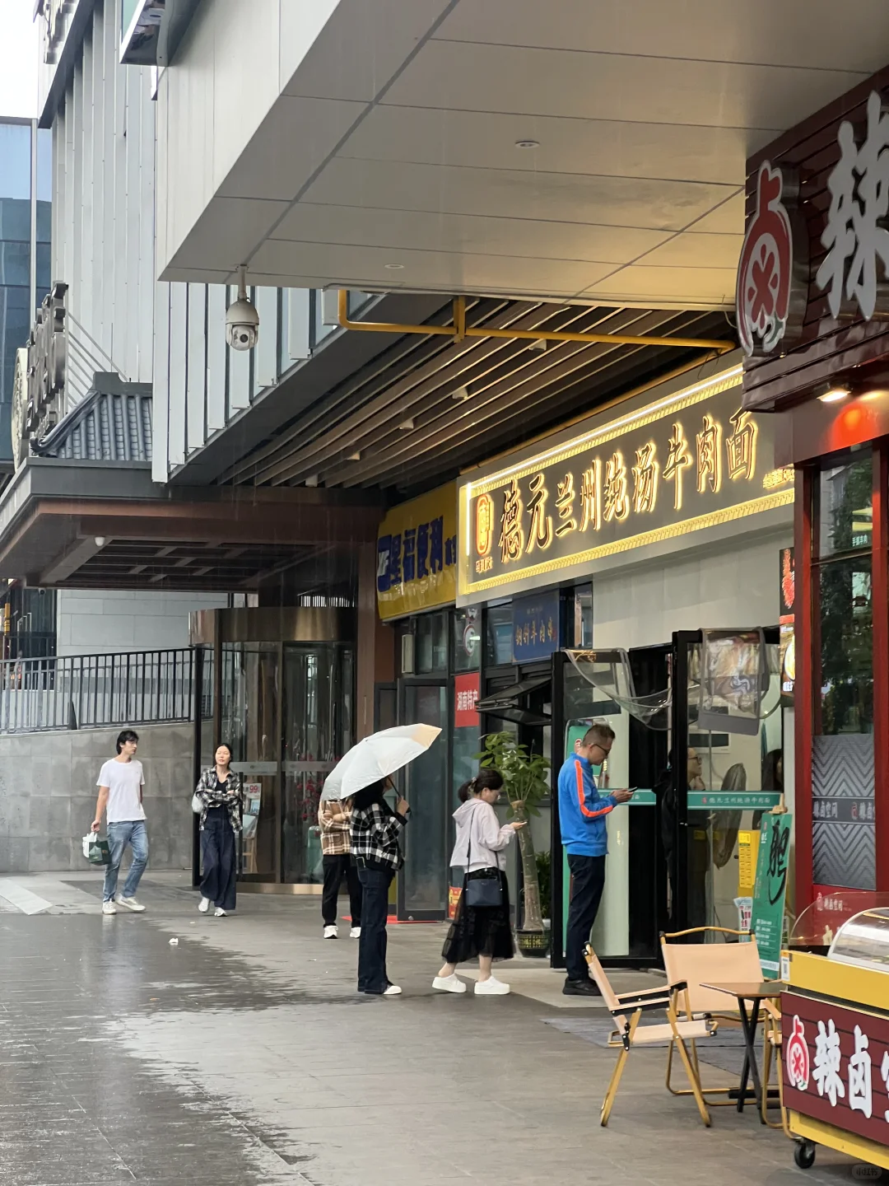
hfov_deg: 19.1
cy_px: 593
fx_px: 2637
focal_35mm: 77
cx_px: 444
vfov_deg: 25.3
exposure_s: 1/50
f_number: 2.8
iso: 160
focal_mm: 9
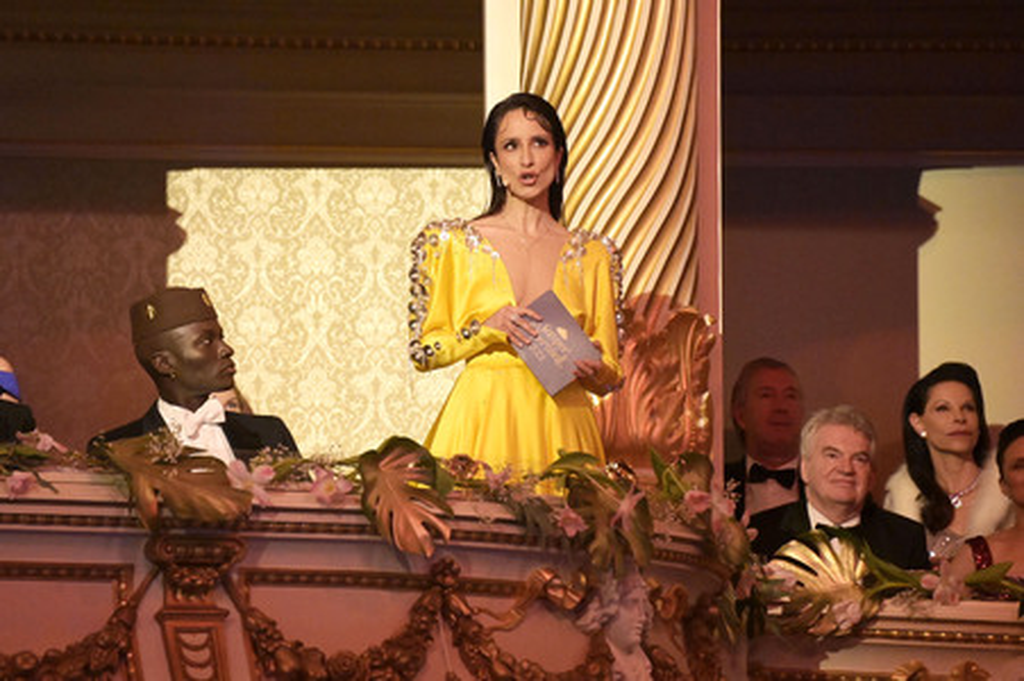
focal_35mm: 300
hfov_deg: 6.9
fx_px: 8527
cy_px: 340
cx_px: 512
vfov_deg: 4.6
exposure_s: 1/250
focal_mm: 300
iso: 10000
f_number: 5.6
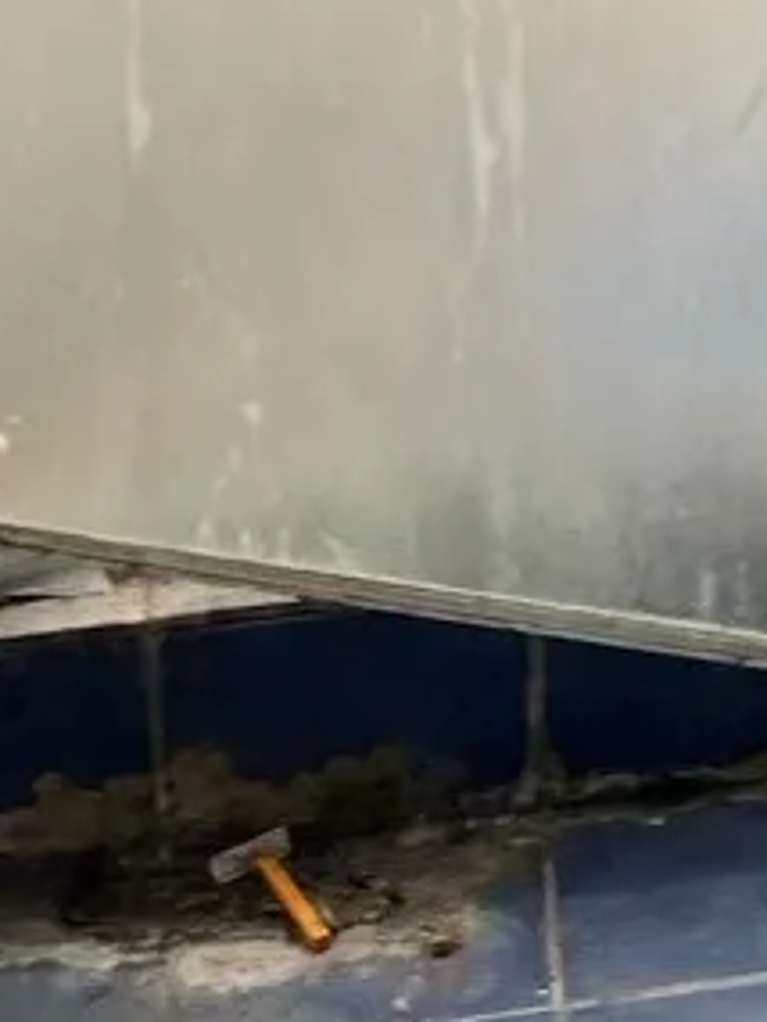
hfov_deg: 8.2
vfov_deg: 10.3
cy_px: -1108
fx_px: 5166
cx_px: 1280
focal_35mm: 175
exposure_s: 1/100
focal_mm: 5.1
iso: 40
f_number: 1.6
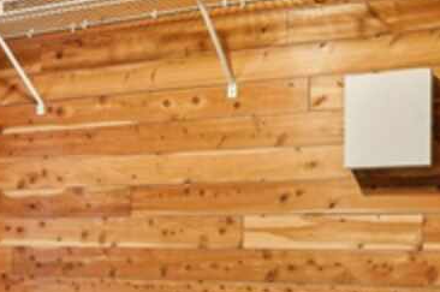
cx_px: 216
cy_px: 234
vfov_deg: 23.1
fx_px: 705
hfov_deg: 34.7
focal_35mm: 58
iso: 400
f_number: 8
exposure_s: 1/3.33
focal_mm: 16.5
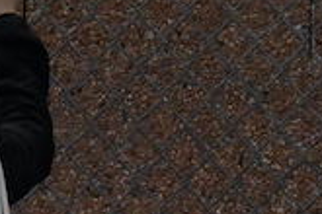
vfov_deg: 3.4
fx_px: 3649
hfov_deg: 5.0
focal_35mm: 408
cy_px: -123
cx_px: -117
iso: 16000
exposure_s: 1/800
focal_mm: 75
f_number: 7.1
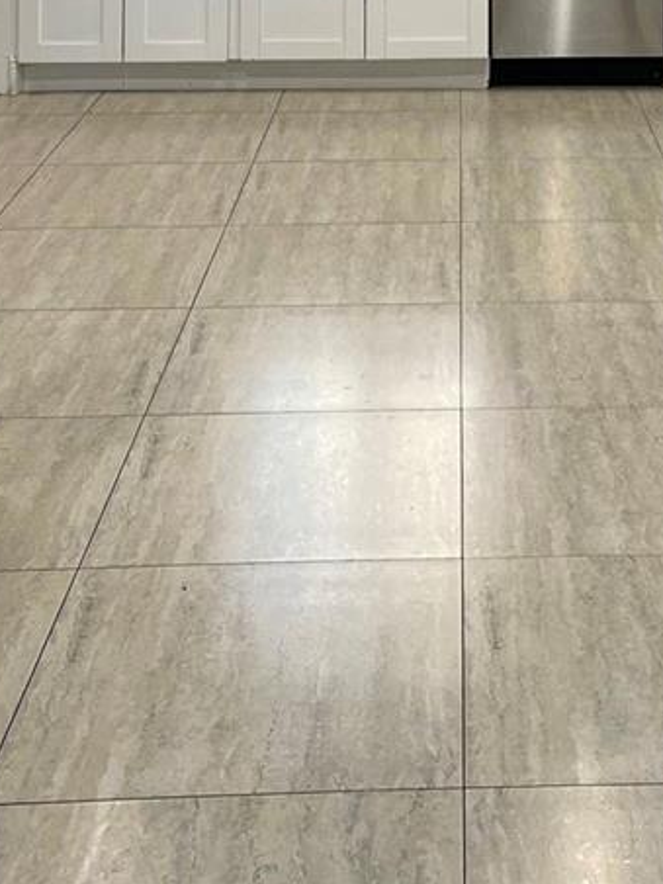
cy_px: -223
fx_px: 1762
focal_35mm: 69
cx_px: 571
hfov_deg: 20.9
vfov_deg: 24.9
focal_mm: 5.7
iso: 80
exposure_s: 1/120
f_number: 1.5
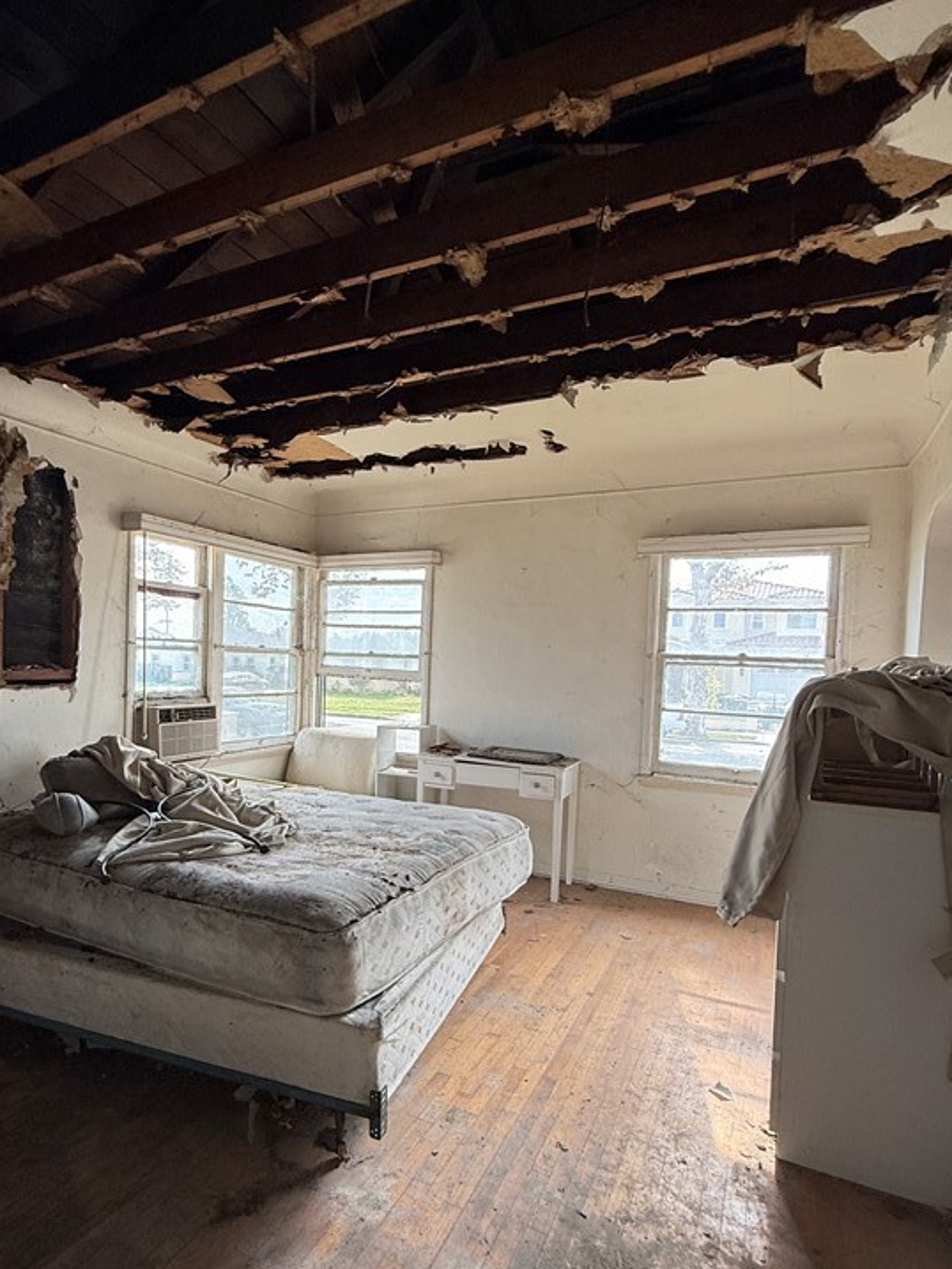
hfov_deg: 65.5
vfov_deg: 81.5
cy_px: 690
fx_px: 733
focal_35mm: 20
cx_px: 389
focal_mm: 2.22
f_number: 2.2
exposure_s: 1/122
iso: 64
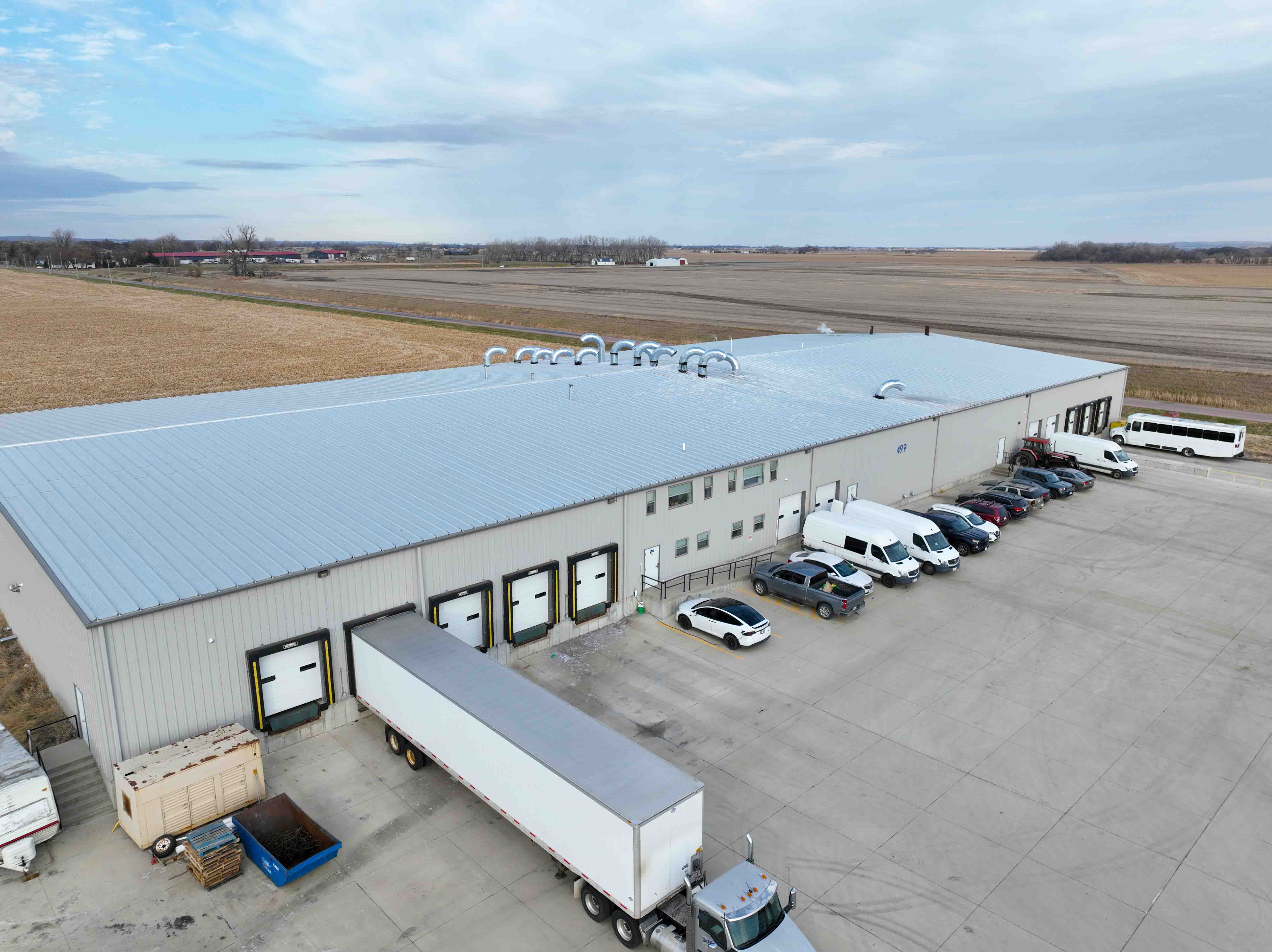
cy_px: 476
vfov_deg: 56.8
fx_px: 882
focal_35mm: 24
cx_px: 636
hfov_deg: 71.6
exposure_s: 1/800
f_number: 2.8
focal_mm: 12.29
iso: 100
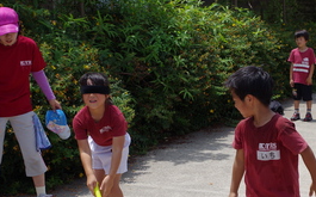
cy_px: 128
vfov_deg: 18.3
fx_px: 611
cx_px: 221
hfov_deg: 28.7
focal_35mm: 71
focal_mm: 24.38
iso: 200
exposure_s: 1/1000
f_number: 5.6
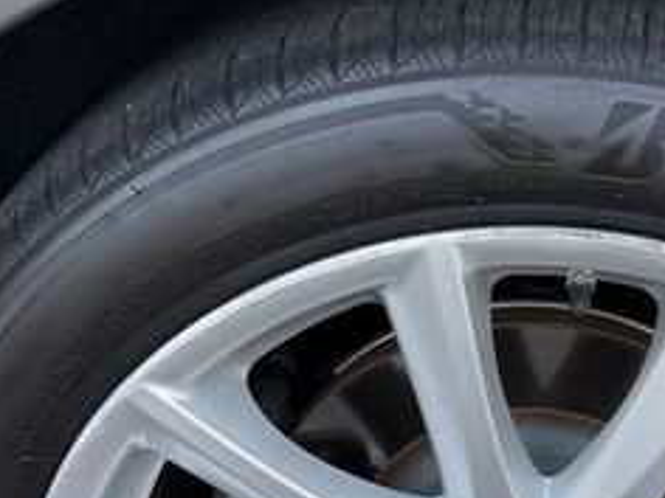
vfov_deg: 22.1
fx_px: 1249
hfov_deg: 29.0
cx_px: 555
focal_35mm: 65
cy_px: 442
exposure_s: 1/121
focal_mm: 6.76
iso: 200
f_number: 1.78
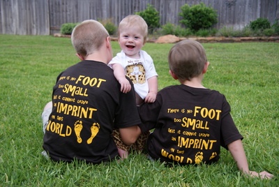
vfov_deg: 30.0
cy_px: 94
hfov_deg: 43.5
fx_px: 349
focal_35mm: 45
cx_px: 140
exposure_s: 1/50
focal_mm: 30
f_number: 4
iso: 100
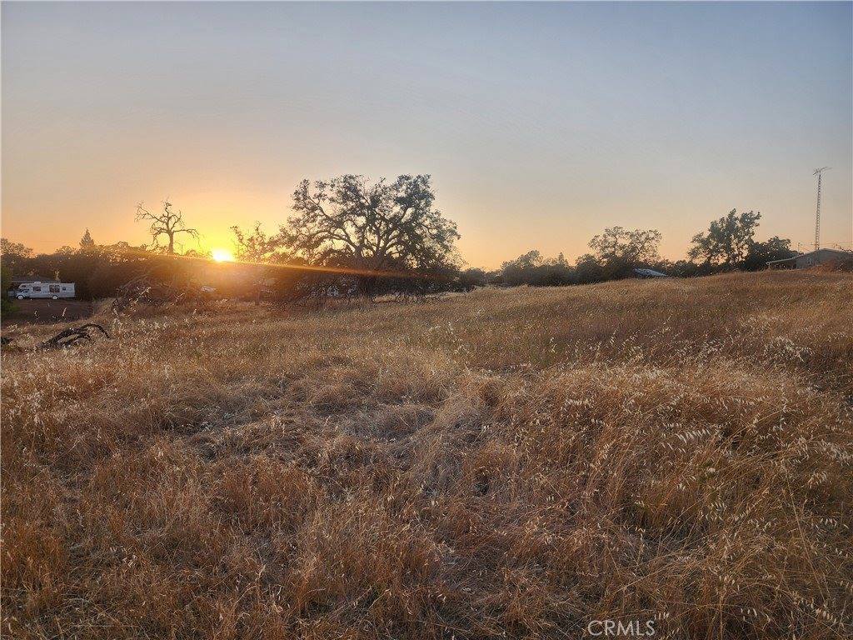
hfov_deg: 73.9
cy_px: 320
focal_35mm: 23
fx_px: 567
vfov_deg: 58.9
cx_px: 426
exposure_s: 1/291
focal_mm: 6.4
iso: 12
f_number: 1.8
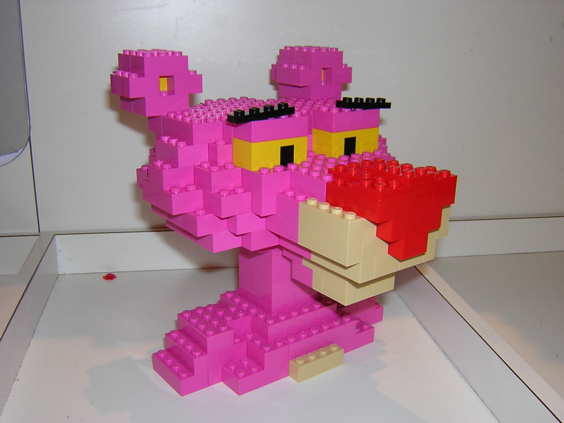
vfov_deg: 39.7
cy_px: 212
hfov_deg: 51.4
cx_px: 282
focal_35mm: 36
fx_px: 587
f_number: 5.2
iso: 100
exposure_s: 1/60.1
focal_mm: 4.7
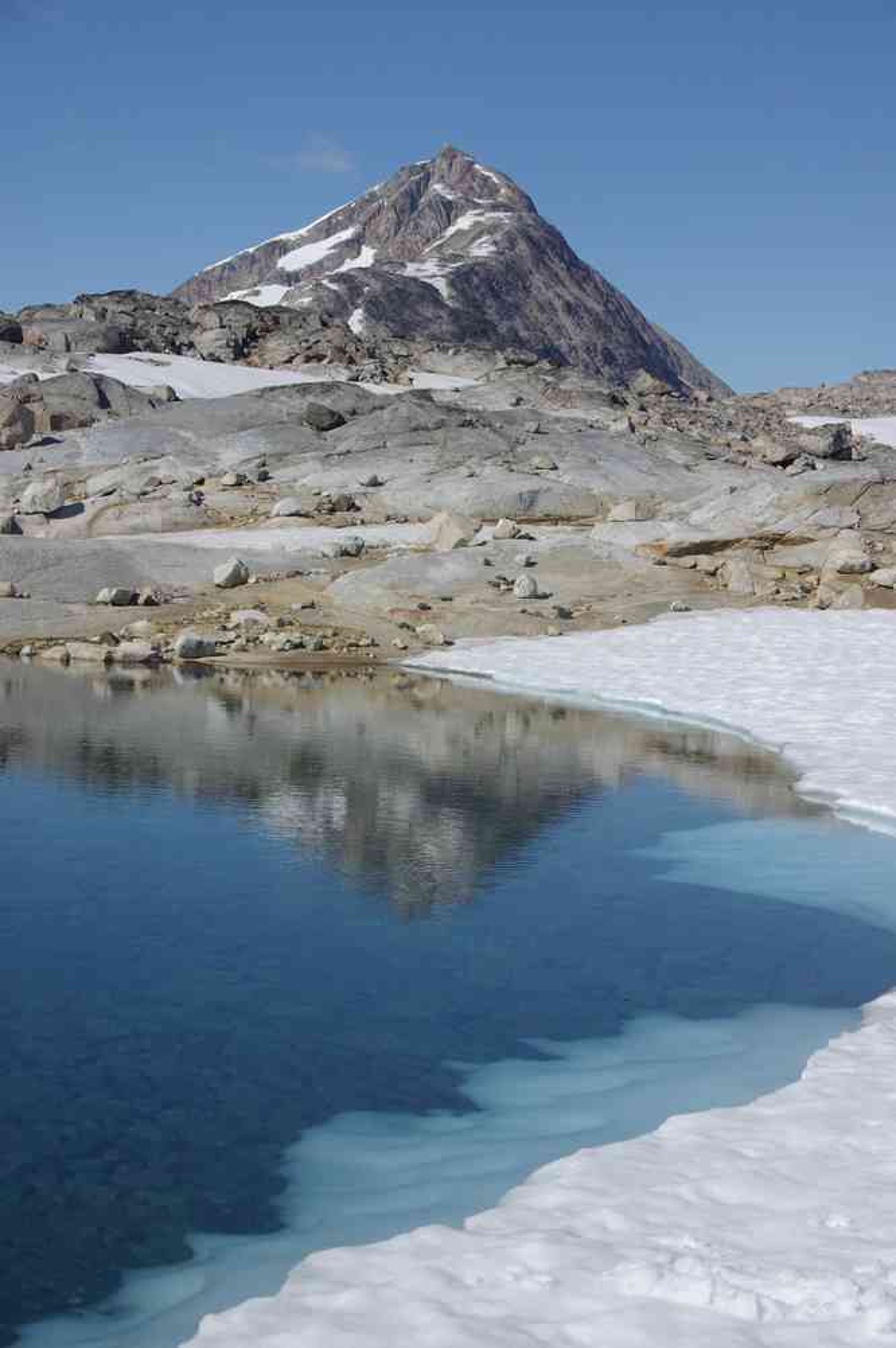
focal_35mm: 64
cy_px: 674
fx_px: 2394
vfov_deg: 31.4
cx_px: 448
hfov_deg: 21.2
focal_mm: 42.5
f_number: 9.5
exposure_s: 1/350
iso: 100
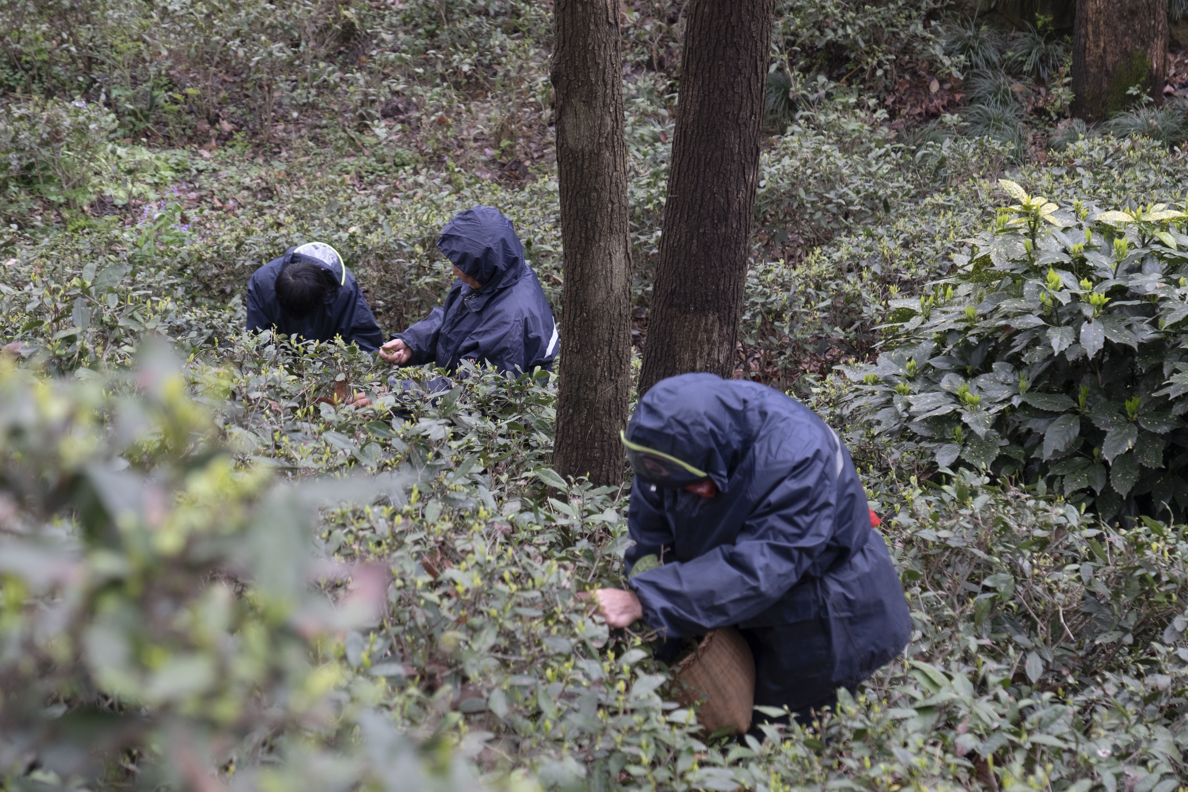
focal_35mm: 105
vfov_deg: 13.0
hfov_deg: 19.5
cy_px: 396
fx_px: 3465
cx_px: 594
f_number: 6.4
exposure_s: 1/30
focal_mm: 70.2
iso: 400
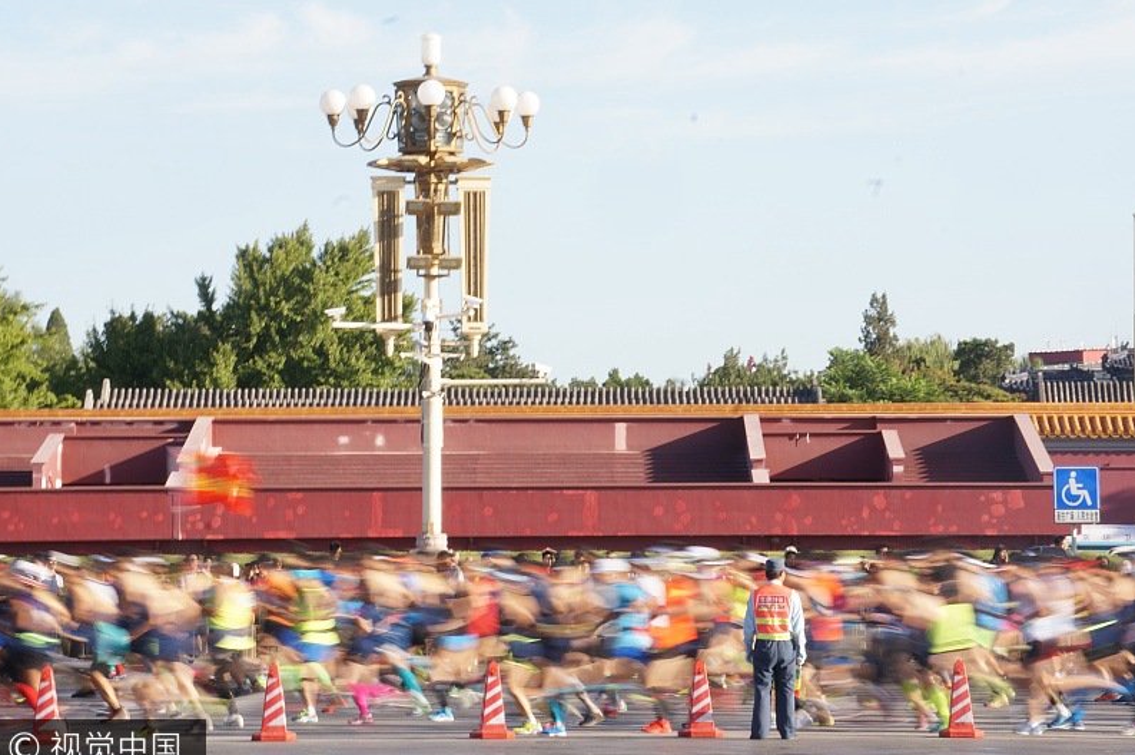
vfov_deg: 8.6
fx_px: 5039
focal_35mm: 160
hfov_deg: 12.8
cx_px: 631
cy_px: 348
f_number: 25
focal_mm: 94
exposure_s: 1/10
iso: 100
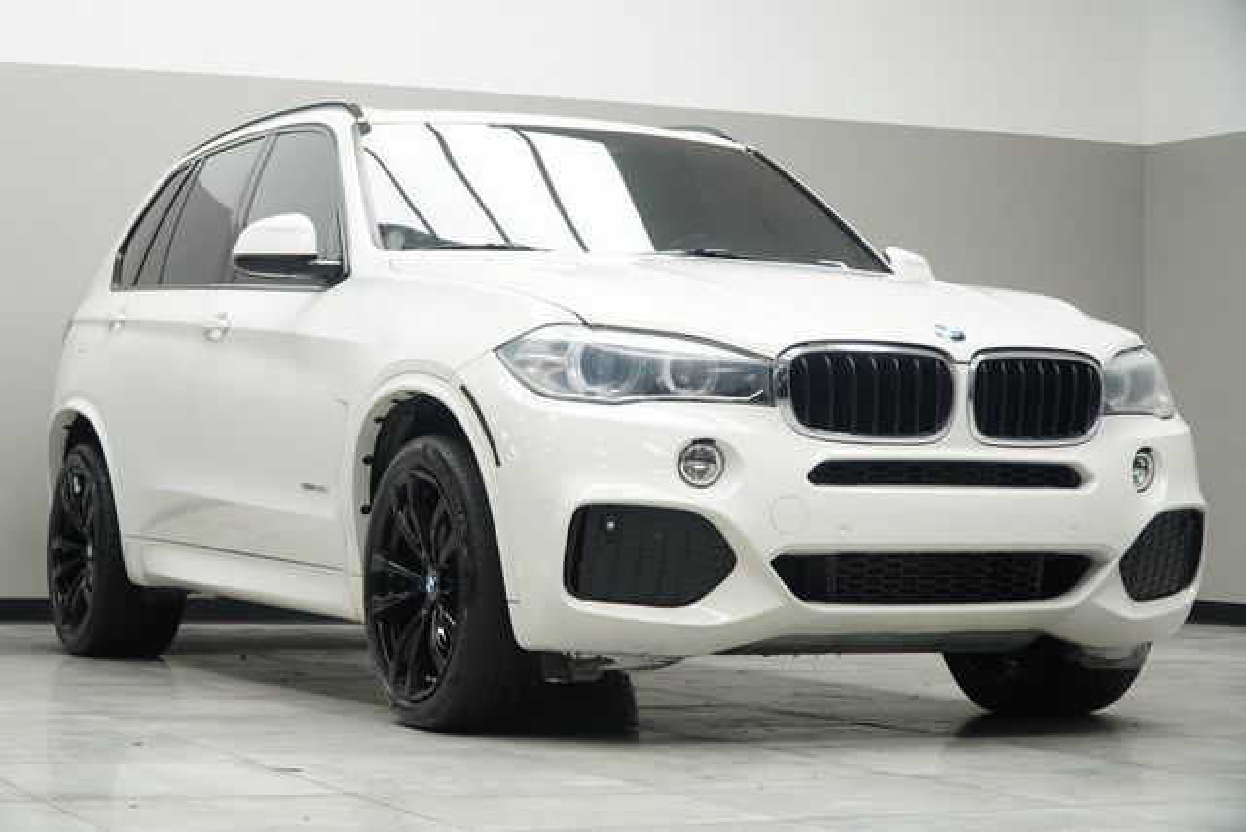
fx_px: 2492
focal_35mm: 72
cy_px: 416
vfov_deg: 18.9
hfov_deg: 28.1
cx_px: 623
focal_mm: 48
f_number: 5.6
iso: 800
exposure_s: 1/60
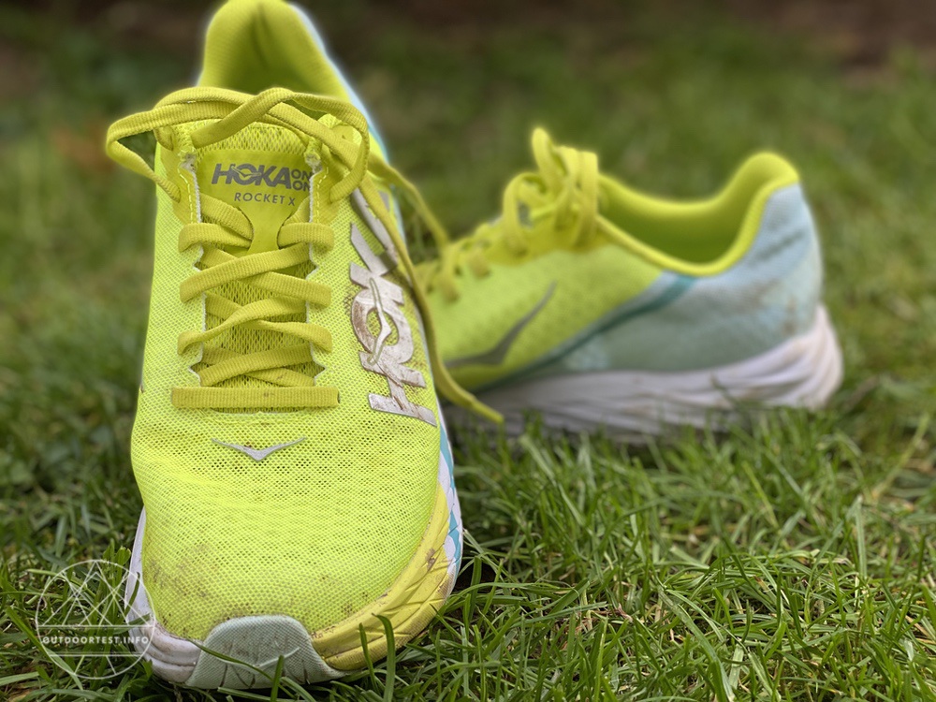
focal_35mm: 52
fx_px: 1406
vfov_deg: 28.0
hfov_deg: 36.8
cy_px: 351
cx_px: 468
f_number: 2
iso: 32
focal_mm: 6
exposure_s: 1/122
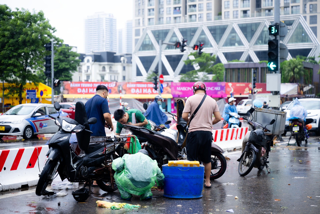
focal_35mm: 70
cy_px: 107
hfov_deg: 28.8
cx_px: 160
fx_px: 622
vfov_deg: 19.5
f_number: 2.8
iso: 160
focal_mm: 70
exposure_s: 1/320
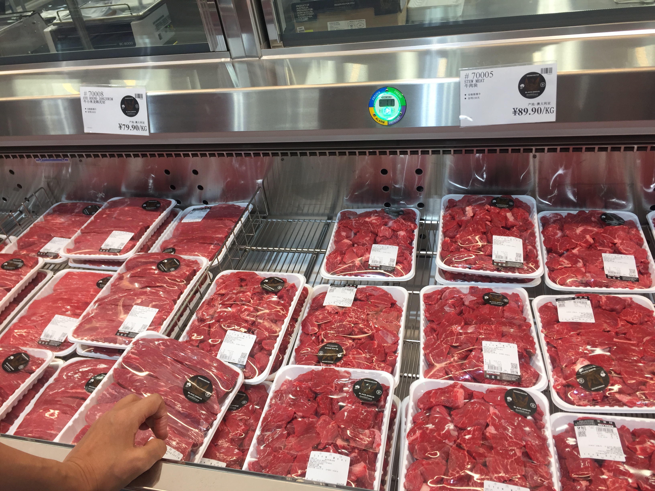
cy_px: 246
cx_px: 328
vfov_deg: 48.2
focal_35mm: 29
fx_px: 549
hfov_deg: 61.7
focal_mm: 4.15
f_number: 2.2
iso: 32
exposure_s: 1/50
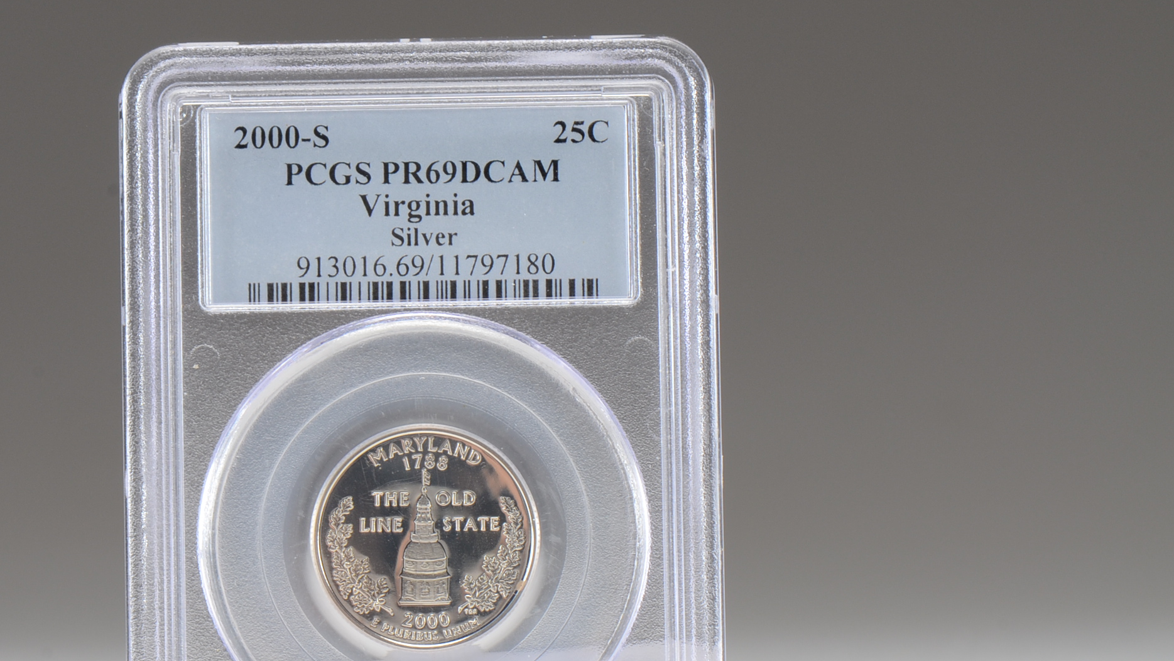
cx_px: 432
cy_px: 432
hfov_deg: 12.2
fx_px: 5470
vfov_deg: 6.9
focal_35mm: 176
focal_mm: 85
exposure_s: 1/100
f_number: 14
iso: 320
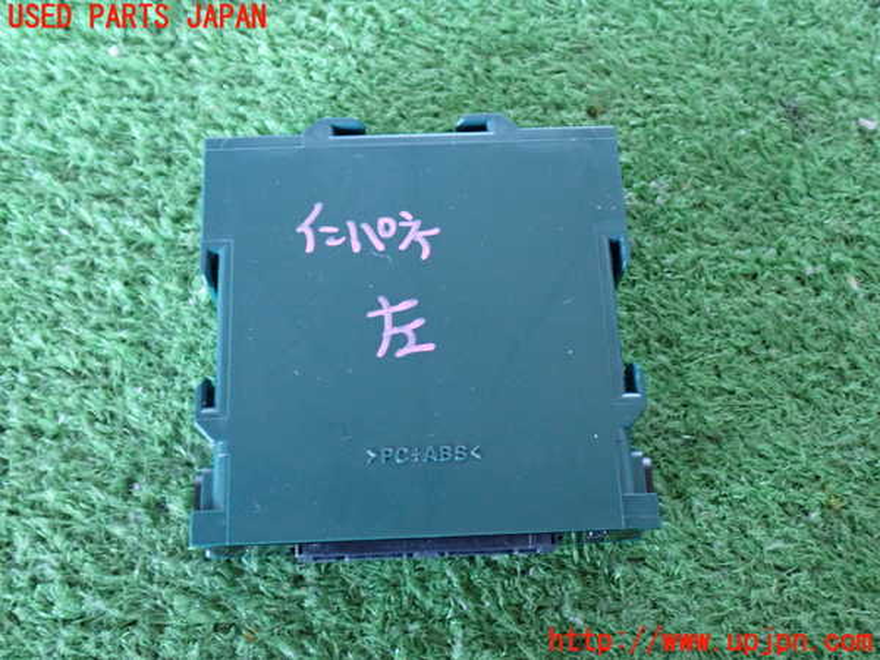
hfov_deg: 45.8
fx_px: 1042
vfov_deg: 35.1
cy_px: 330
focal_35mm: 41
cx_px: 440
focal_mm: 7.31
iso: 800
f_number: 2.8
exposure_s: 1/25
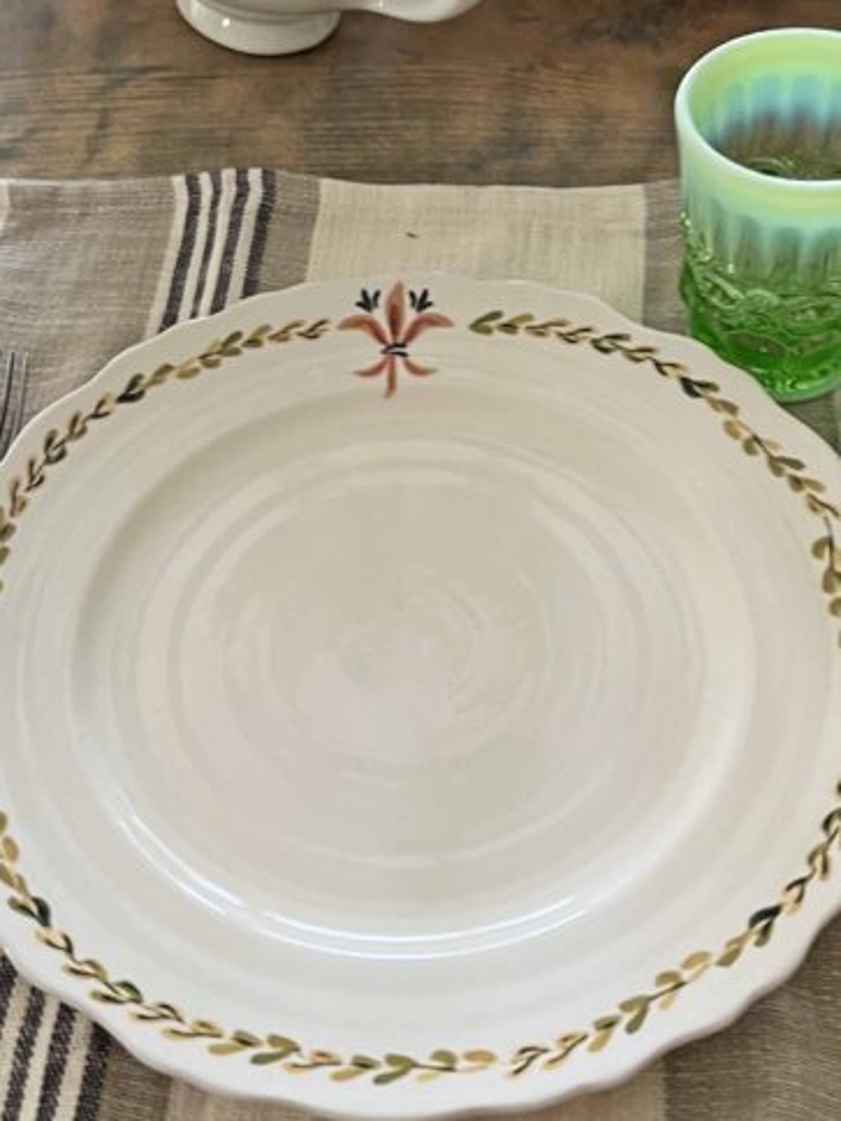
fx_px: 1782
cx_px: 396
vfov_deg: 34.4
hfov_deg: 26.6
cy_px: 315
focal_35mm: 55
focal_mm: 5.7
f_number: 1.5
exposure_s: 1/60
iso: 125
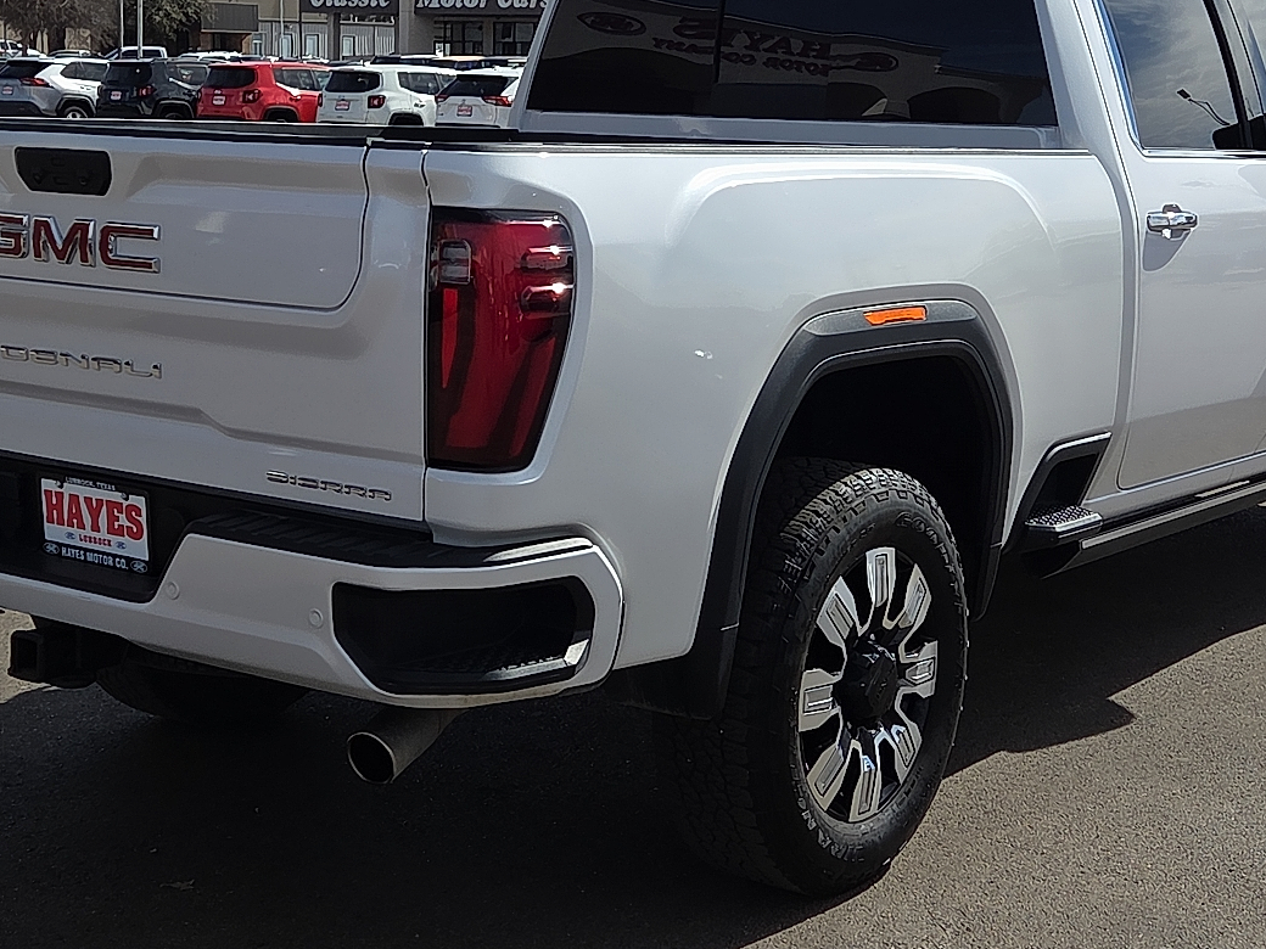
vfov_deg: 24.3
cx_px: 642
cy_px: 337
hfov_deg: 32.2
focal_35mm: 60
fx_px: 2194
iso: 76
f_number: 1.8
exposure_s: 1/10000
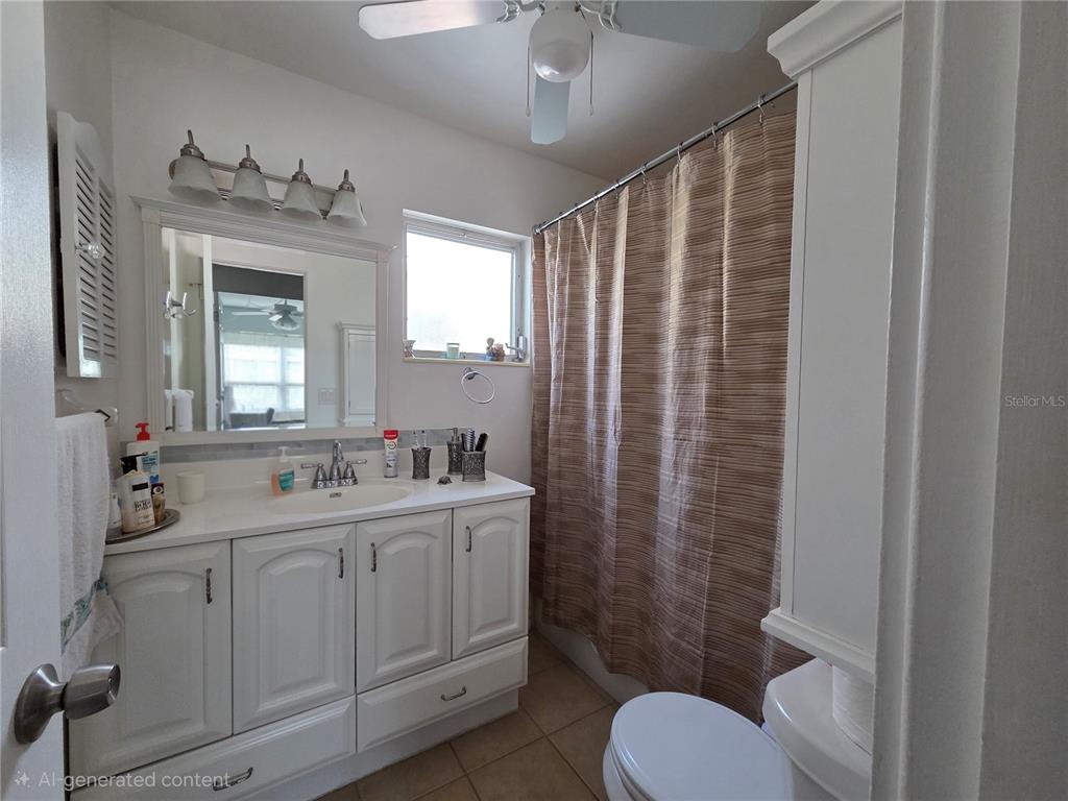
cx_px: 534
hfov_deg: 106.2
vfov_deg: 89.9
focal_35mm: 13
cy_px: 400
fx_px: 401
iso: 250
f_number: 2.2
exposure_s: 1/60.2
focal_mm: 2.2
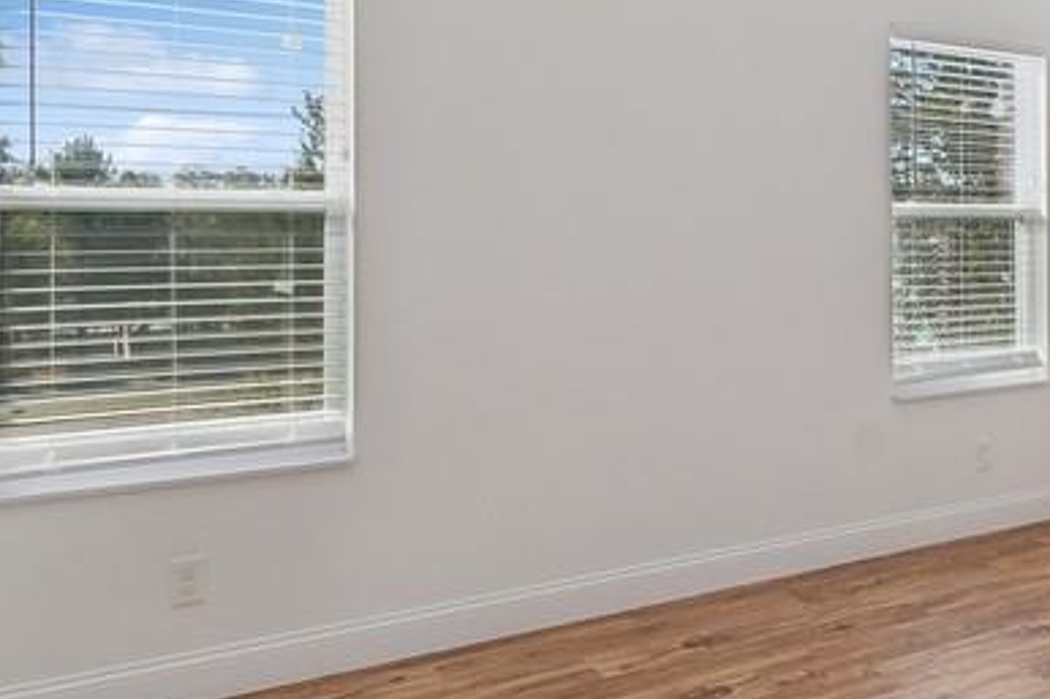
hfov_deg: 52.1
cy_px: 226
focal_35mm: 35
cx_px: 786
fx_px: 1020
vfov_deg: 37.4
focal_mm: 10
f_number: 8
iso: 200
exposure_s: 1/100
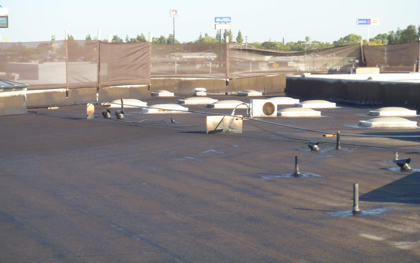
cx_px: 209
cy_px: 120
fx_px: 1145
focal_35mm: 100
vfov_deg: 13.1
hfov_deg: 20.8
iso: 80
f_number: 5.5
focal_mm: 16.7
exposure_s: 1/100
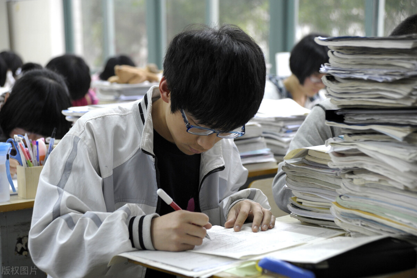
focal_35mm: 66
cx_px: 208
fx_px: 764
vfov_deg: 20.6
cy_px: 139
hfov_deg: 30.5
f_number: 4
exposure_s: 1/50
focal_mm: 66
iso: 1600
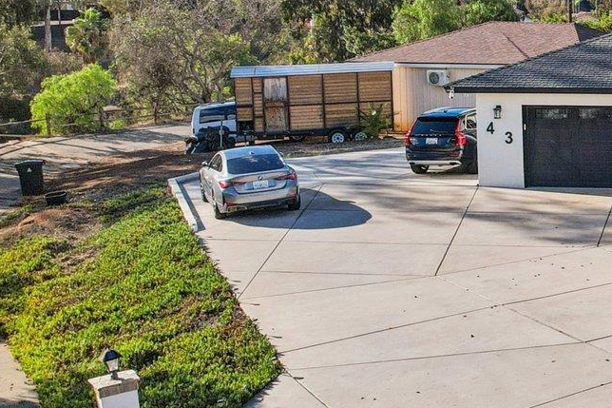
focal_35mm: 70
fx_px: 1190
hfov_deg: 24.4
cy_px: 213
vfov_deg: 19.4
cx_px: 840
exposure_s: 1/1600
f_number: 2.8
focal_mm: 8.4
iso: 100
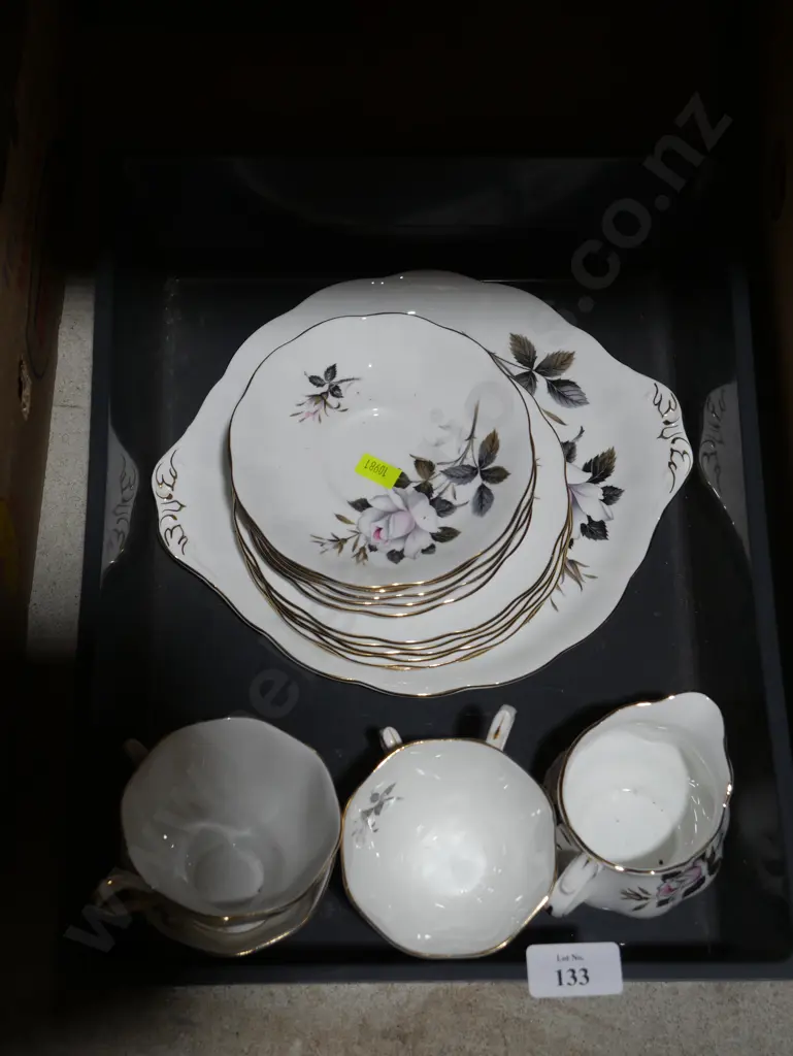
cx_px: 396
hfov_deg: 22.9
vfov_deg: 30.3
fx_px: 1953
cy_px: 528
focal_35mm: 64
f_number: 5.4
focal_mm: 32
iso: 320
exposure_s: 1/80
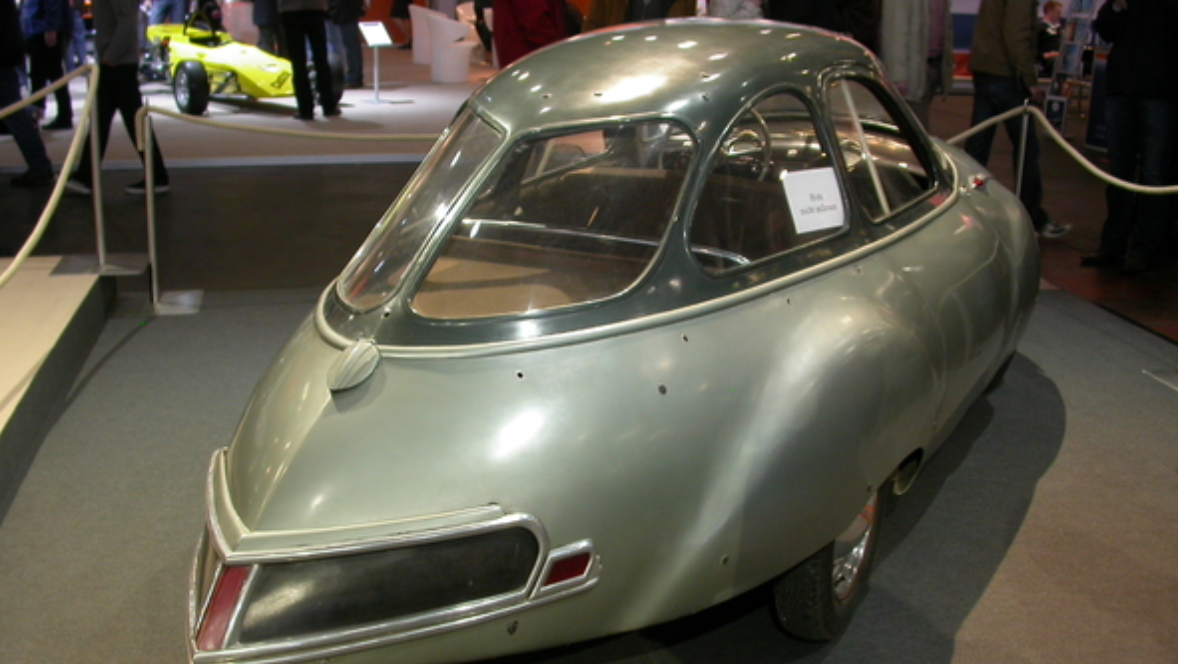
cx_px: 590
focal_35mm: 42
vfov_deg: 28.3
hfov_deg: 48.3
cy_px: 425
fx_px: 1312
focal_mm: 7.85
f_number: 2.6
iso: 100
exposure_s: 1/37.2
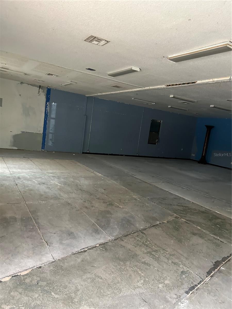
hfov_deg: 53.1
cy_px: 154
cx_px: 116
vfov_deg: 67.3
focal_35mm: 26
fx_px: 232
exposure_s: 1/60
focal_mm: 5.7
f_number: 1.5
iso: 500
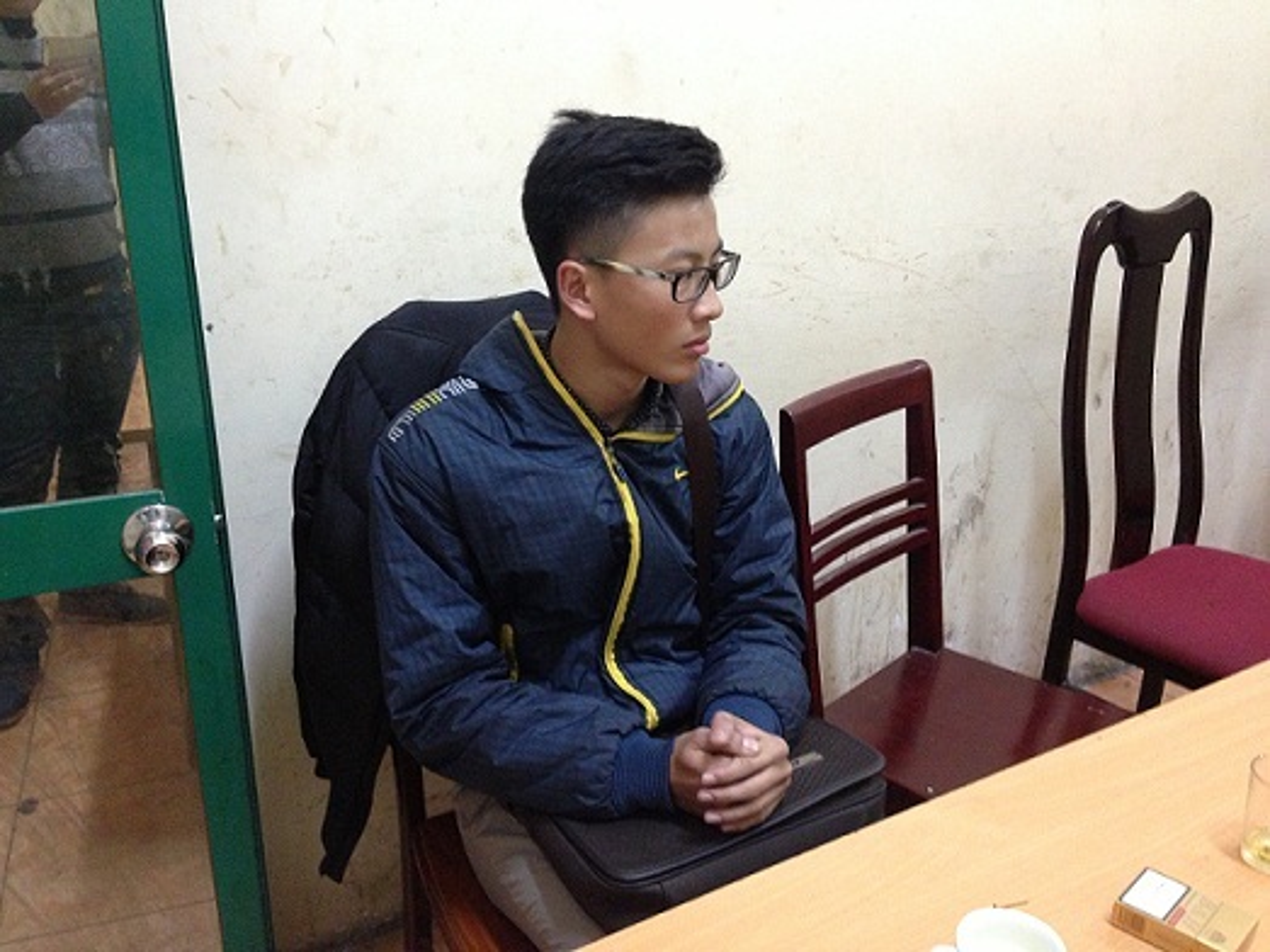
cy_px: 476
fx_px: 1210
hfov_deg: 55.4
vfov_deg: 42.9
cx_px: 635
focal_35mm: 33
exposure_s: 1/17
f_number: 2.4
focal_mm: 4.13
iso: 400
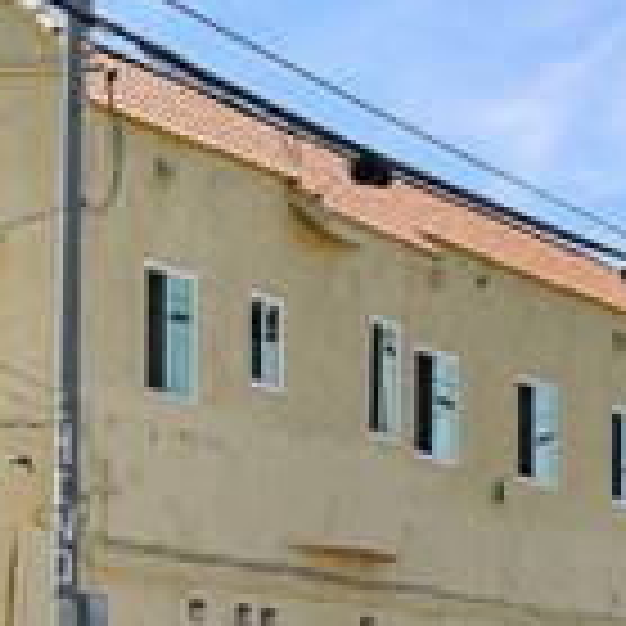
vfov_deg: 9.2
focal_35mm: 188
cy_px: 736
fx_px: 3846
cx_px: 144
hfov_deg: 9.3
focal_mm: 32
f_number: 7.1
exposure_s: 1/100
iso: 100
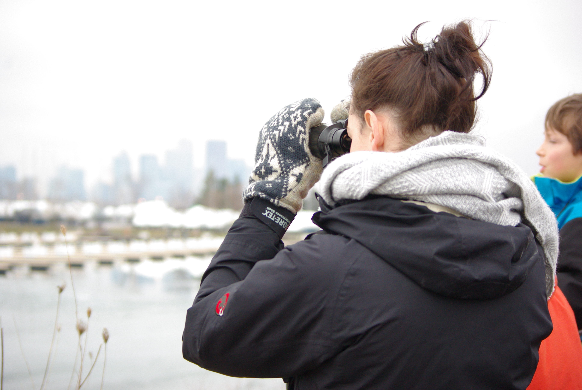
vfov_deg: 18.2
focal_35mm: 75
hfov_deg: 27.0
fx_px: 1214
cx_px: 291
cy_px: 195
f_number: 4
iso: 400
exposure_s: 1/90
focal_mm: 50
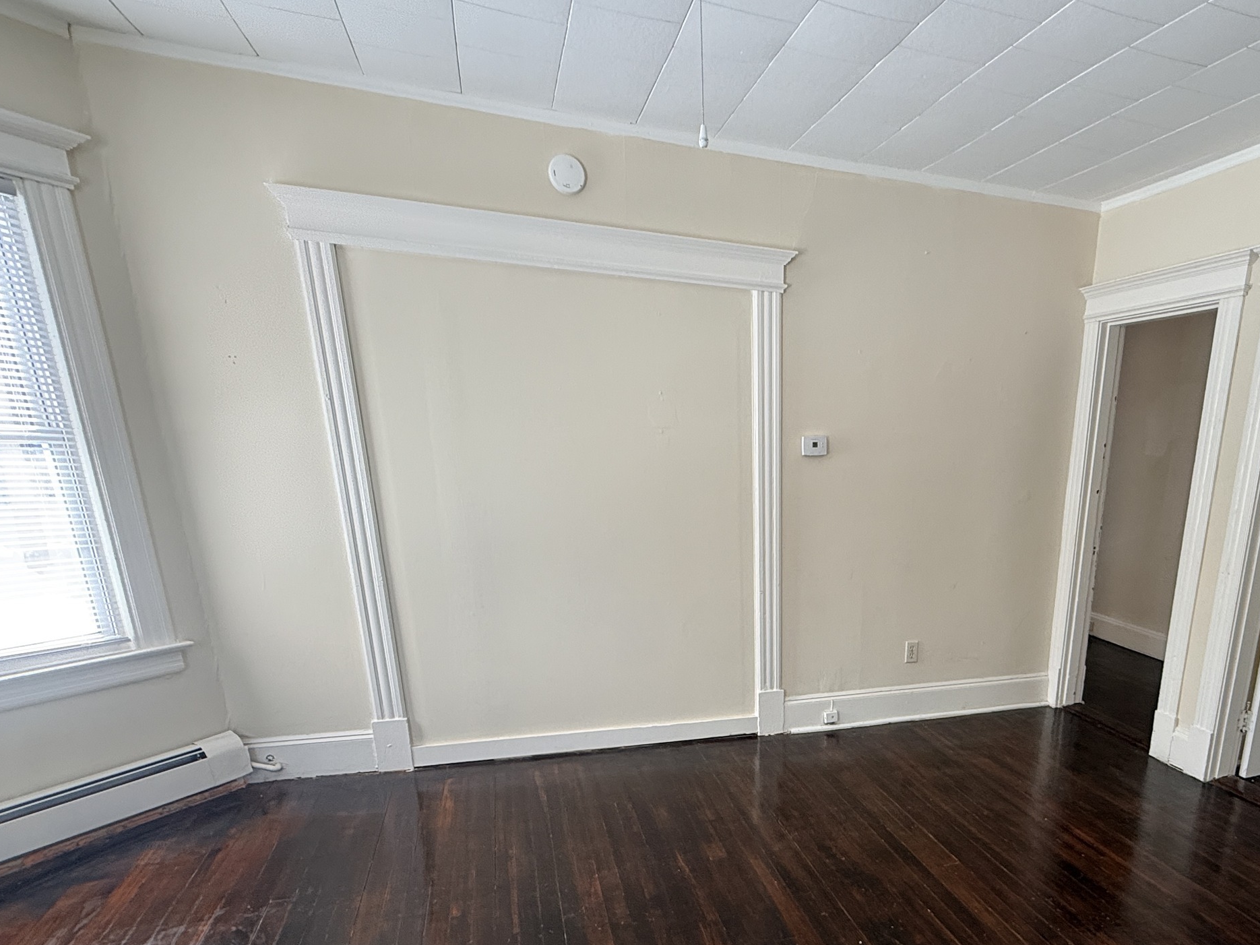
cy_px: 723
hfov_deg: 71.4
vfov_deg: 55.7
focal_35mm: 23
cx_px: 855
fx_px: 837
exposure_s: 1/99
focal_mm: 2.22
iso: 125
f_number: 2.2
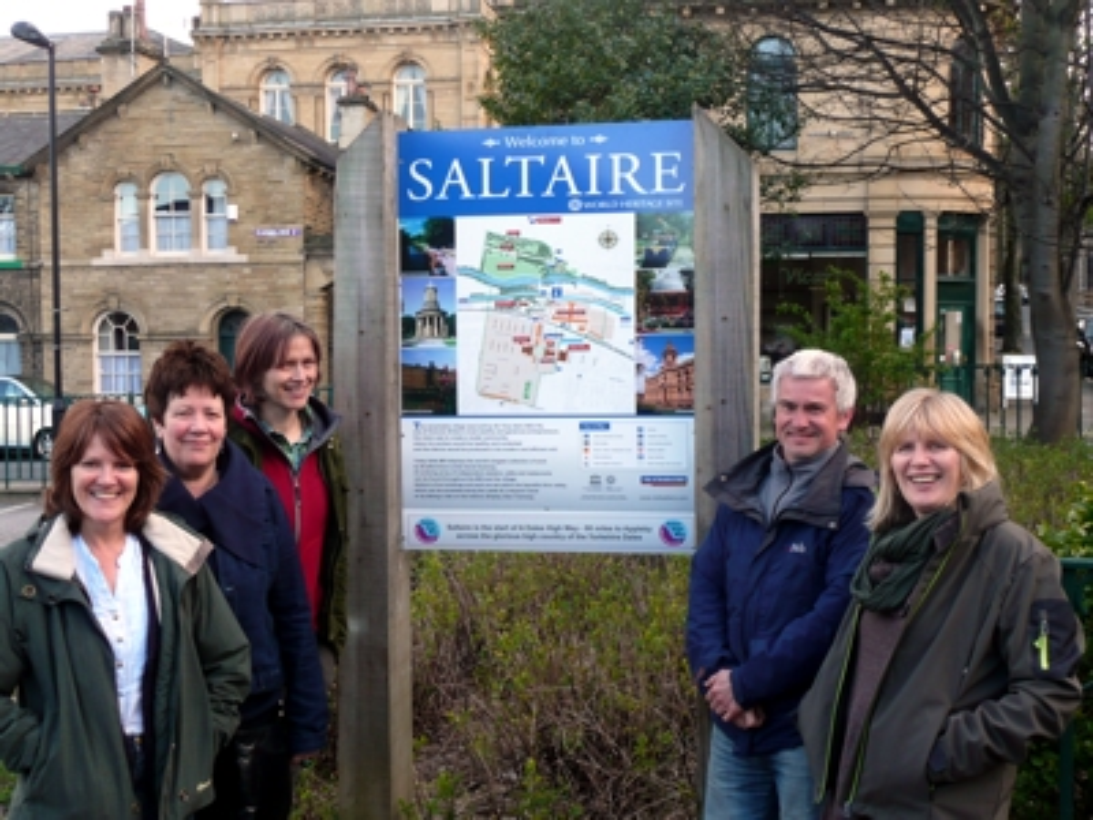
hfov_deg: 42.1
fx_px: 1421
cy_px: 410
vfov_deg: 32.2
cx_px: 546
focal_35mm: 45
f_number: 4.1
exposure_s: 1/40
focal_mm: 7.3
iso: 100
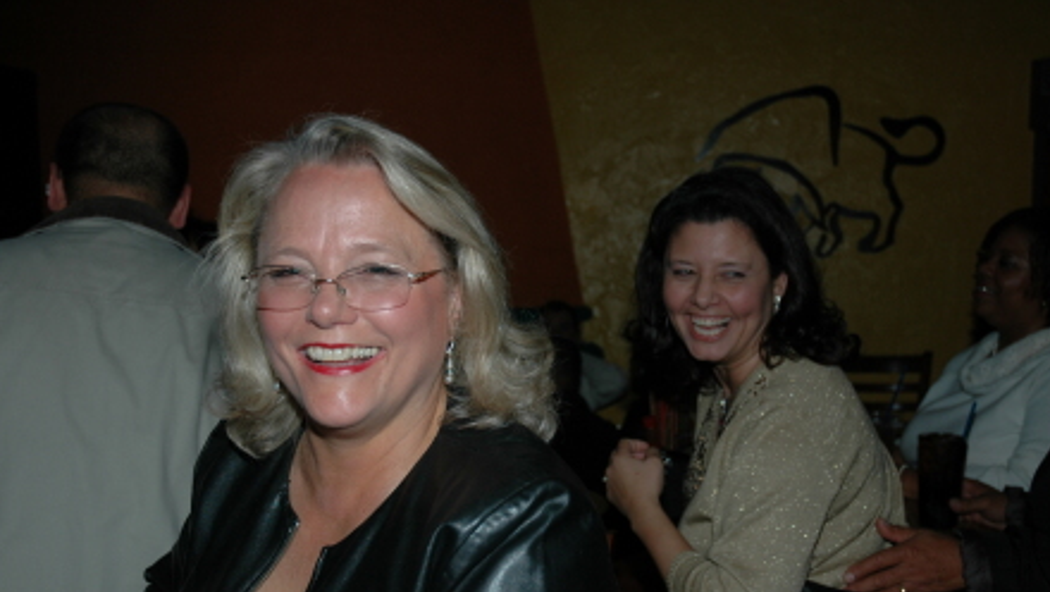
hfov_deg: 44.1
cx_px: 530
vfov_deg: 25.7
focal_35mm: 47
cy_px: 338
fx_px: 1296
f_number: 4
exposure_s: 1/60
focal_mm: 29
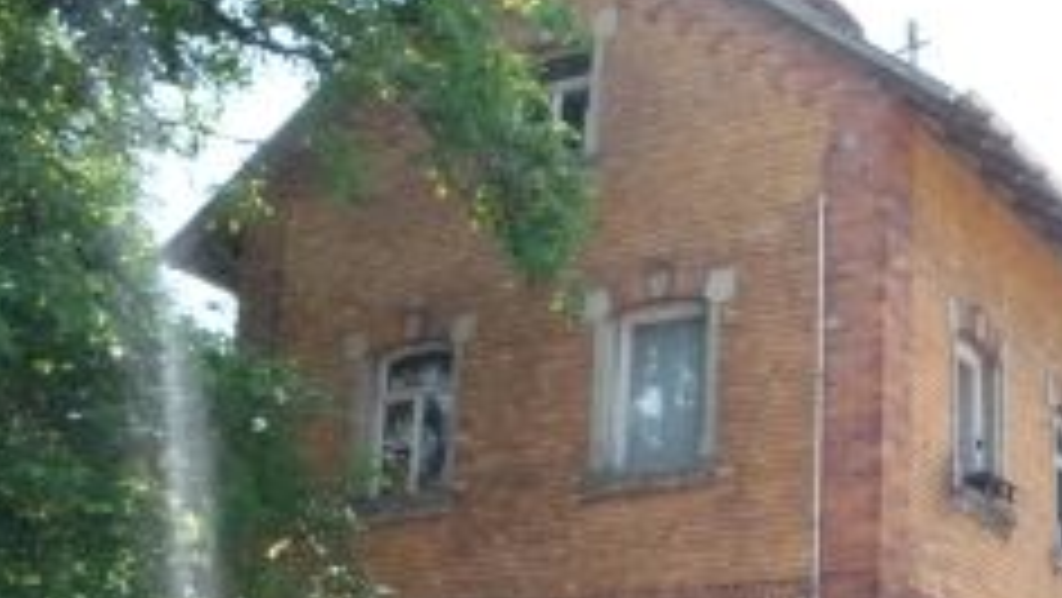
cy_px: 531
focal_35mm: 71
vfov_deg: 16.8
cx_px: 909
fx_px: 2000
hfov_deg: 28.8
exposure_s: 1/400
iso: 400
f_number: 5
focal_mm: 5.2
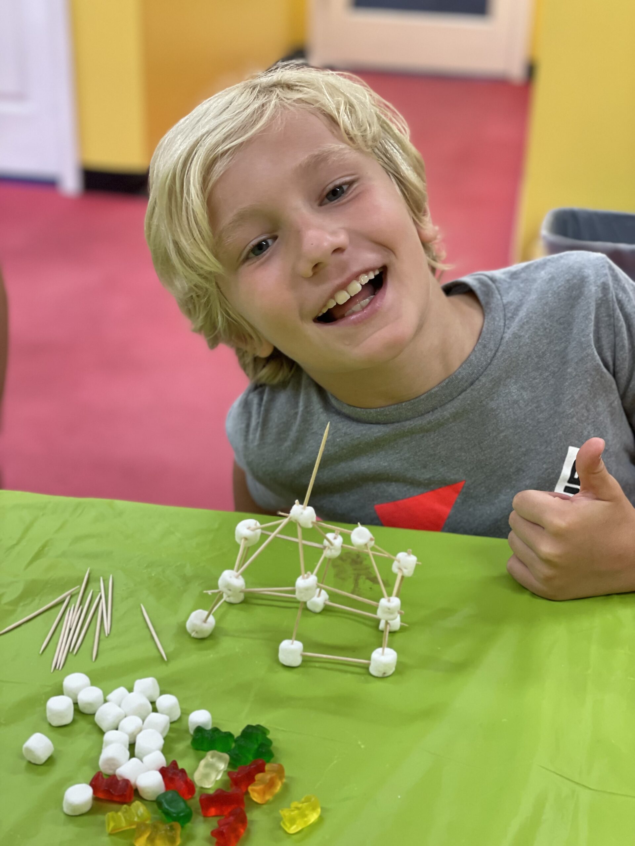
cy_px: 423
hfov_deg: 28.0
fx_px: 1272
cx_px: 318
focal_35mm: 52
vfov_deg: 36.8
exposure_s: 1/122
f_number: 2
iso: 160
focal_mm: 6
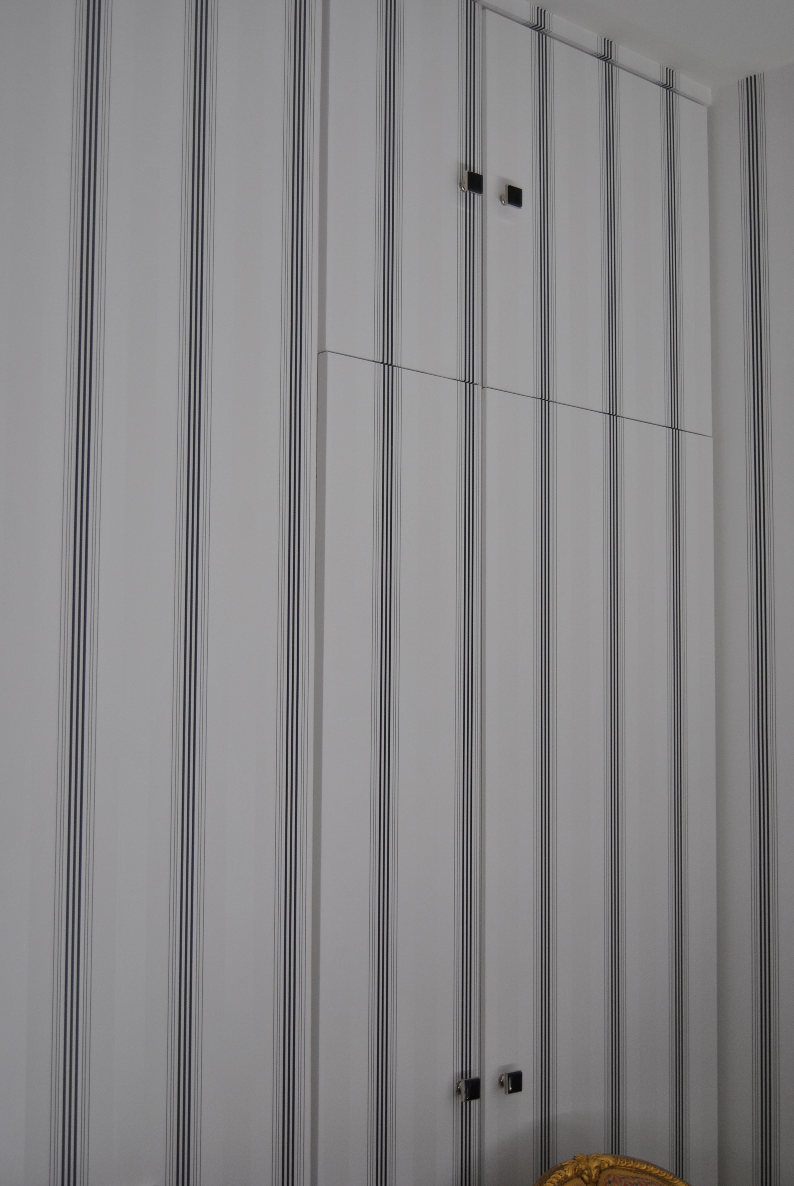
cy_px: 593
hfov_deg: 26.6
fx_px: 1682
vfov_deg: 38.8
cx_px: 397
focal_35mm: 51
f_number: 4.5
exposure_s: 1/40
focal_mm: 34
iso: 200
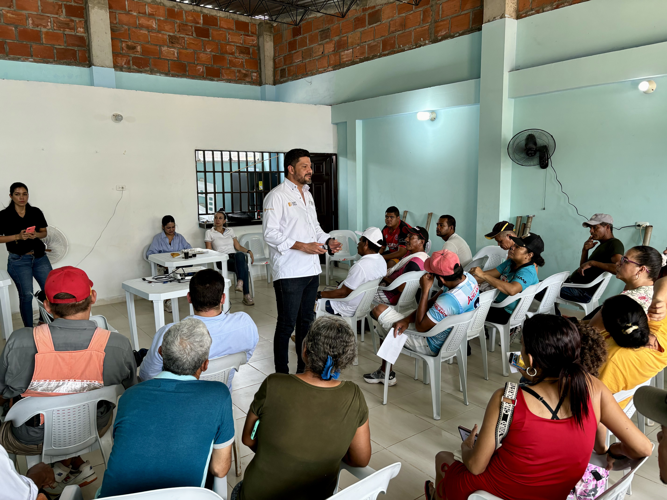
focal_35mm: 26
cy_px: 250
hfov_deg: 67.3
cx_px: 334
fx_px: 501
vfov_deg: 53.1
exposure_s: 1/120
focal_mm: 5.96
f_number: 1.6
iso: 100
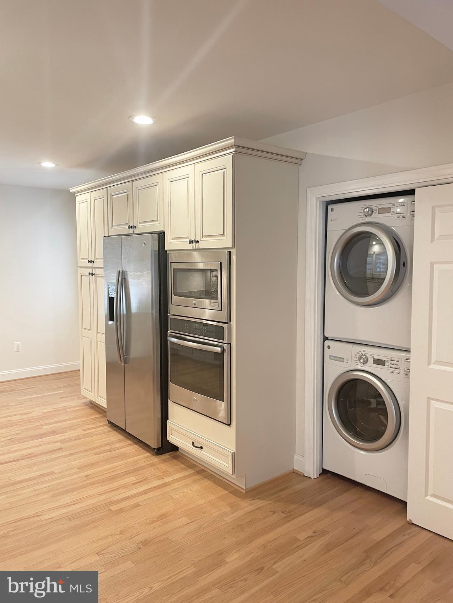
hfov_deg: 53.1
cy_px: 302
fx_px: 454
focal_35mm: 26
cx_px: 226
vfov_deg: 67.3
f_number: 1.6
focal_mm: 4.2
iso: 160
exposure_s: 1/60
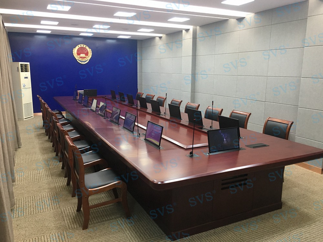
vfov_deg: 48.2
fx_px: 271
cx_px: 162
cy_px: 121
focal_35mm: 29
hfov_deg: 61.7
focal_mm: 4.15
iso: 160
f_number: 2.2
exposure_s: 1/33
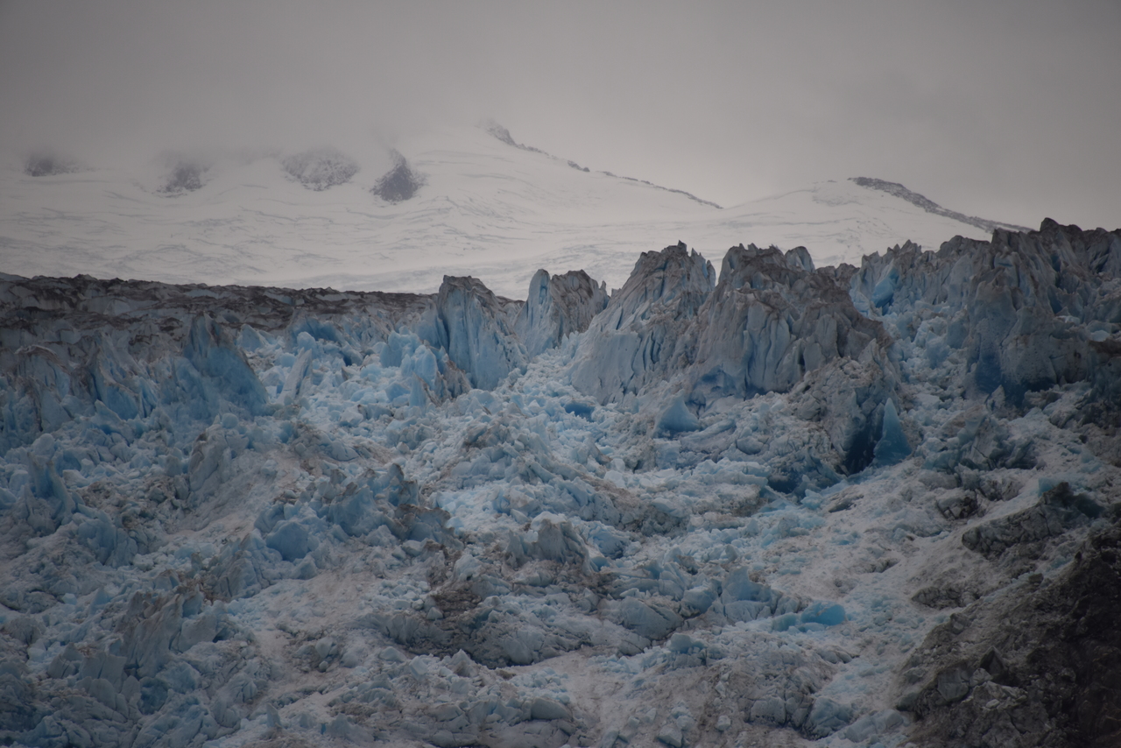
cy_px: 374
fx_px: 9343
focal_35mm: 300
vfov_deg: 4.6
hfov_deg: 6.9
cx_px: 560
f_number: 5.6
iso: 400
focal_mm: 300
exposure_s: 1/640
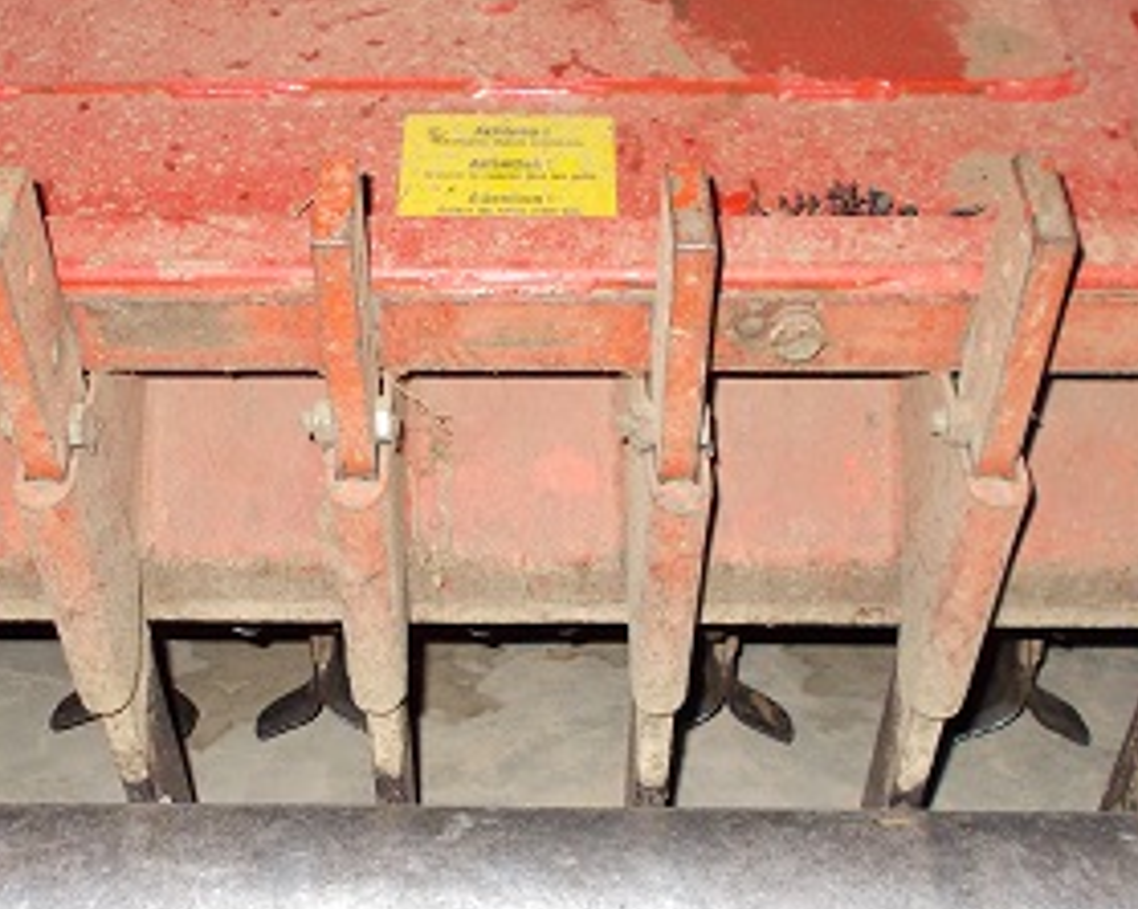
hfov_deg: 36.6
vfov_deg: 29.6
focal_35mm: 51
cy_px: 518
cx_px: 485
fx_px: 1717
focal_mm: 4.6
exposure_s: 1/25
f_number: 3.2
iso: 200
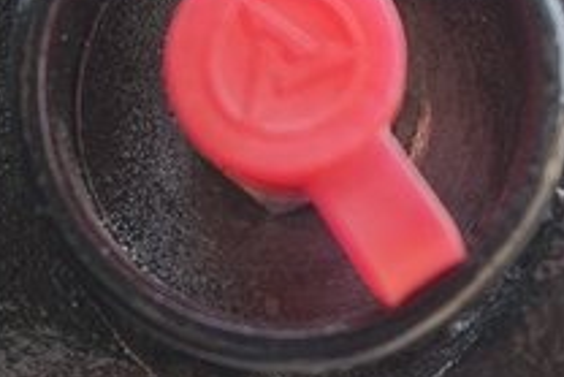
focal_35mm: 144
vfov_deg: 9.5
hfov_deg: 14.2
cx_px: 136
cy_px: 292
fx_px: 2256
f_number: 5.6
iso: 100
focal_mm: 25
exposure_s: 1/100
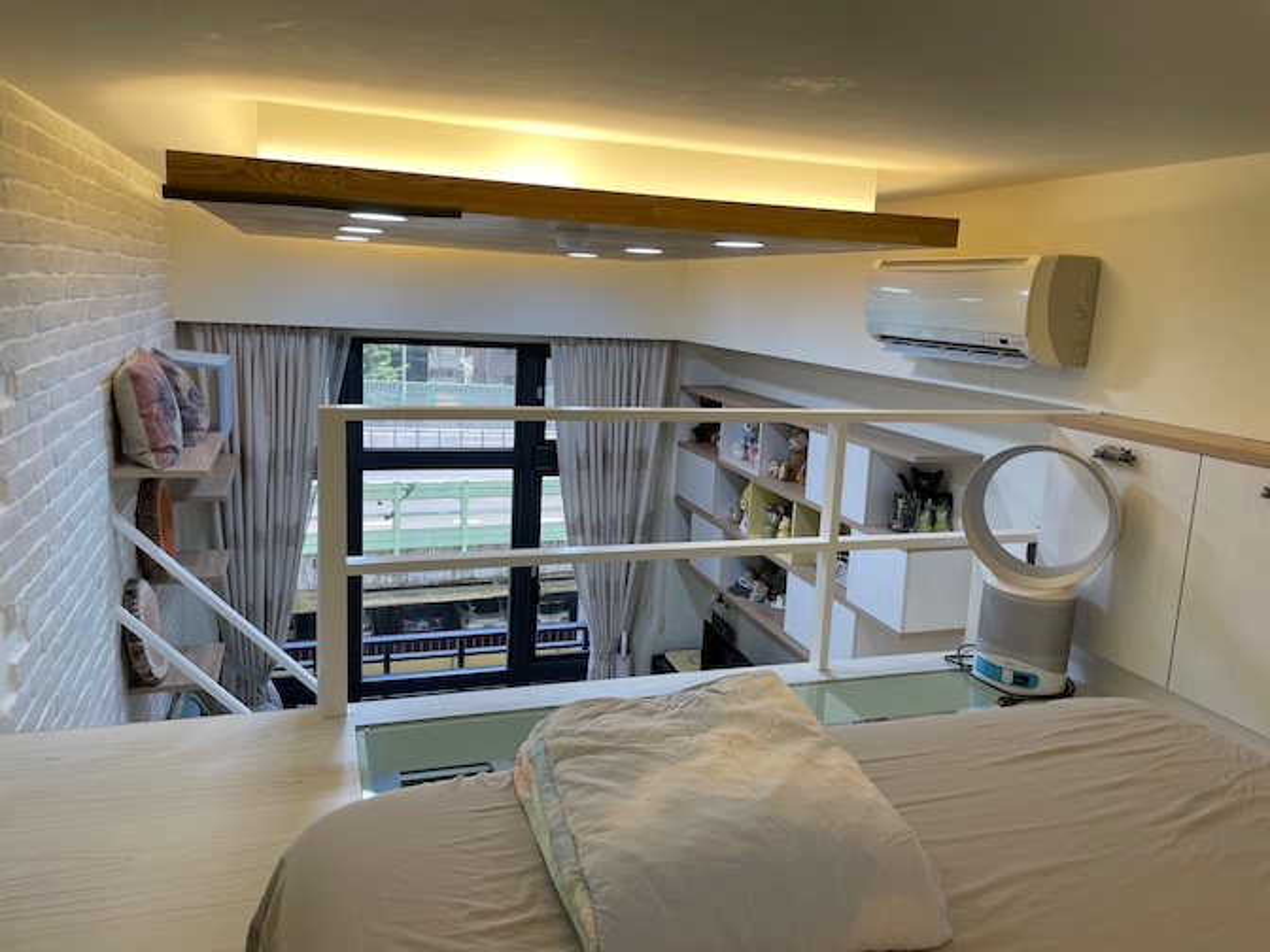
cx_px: 635
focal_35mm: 26
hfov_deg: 67.3
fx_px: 954
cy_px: 476
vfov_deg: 53.1
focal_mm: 4.2
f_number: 1.6
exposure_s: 1/120
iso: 40
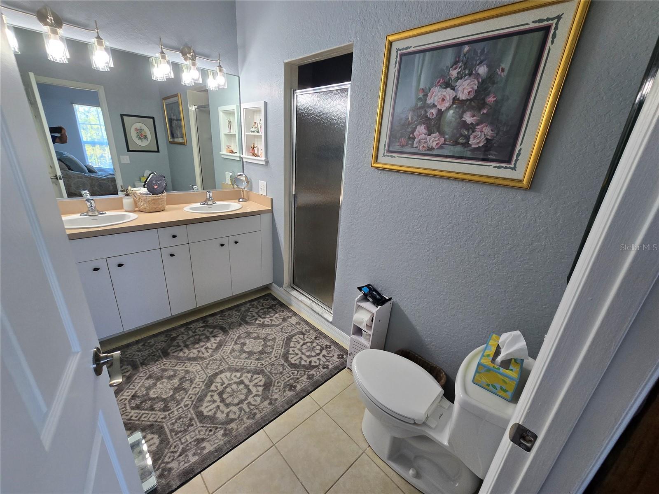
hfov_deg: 106.2
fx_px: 247
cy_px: 247
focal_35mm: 13
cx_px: 330
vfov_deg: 89.9
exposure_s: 1/60
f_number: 2.2
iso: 100
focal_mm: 2.2
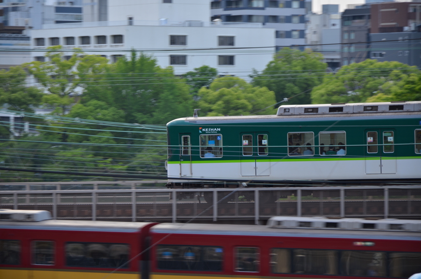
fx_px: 1838
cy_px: 140
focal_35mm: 158
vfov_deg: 8.7
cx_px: 210
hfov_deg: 13.1
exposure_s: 1/100
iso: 100
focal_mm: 105
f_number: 5.6
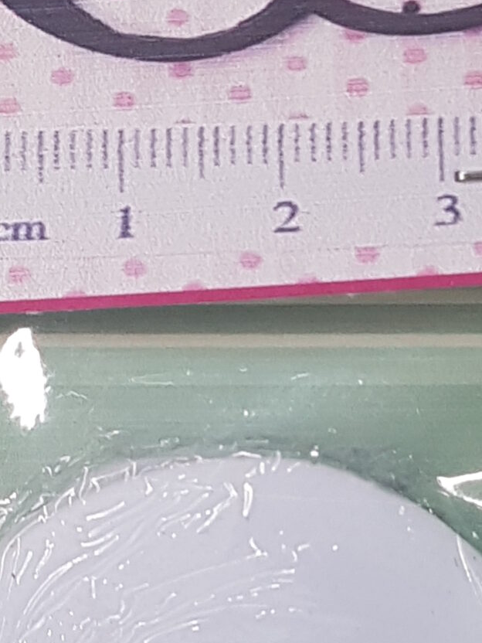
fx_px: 1485
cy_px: 537
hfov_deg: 18.4
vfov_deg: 23.9
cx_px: 241
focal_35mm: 80
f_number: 1.7
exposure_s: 1/50
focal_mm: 4.2
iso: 50
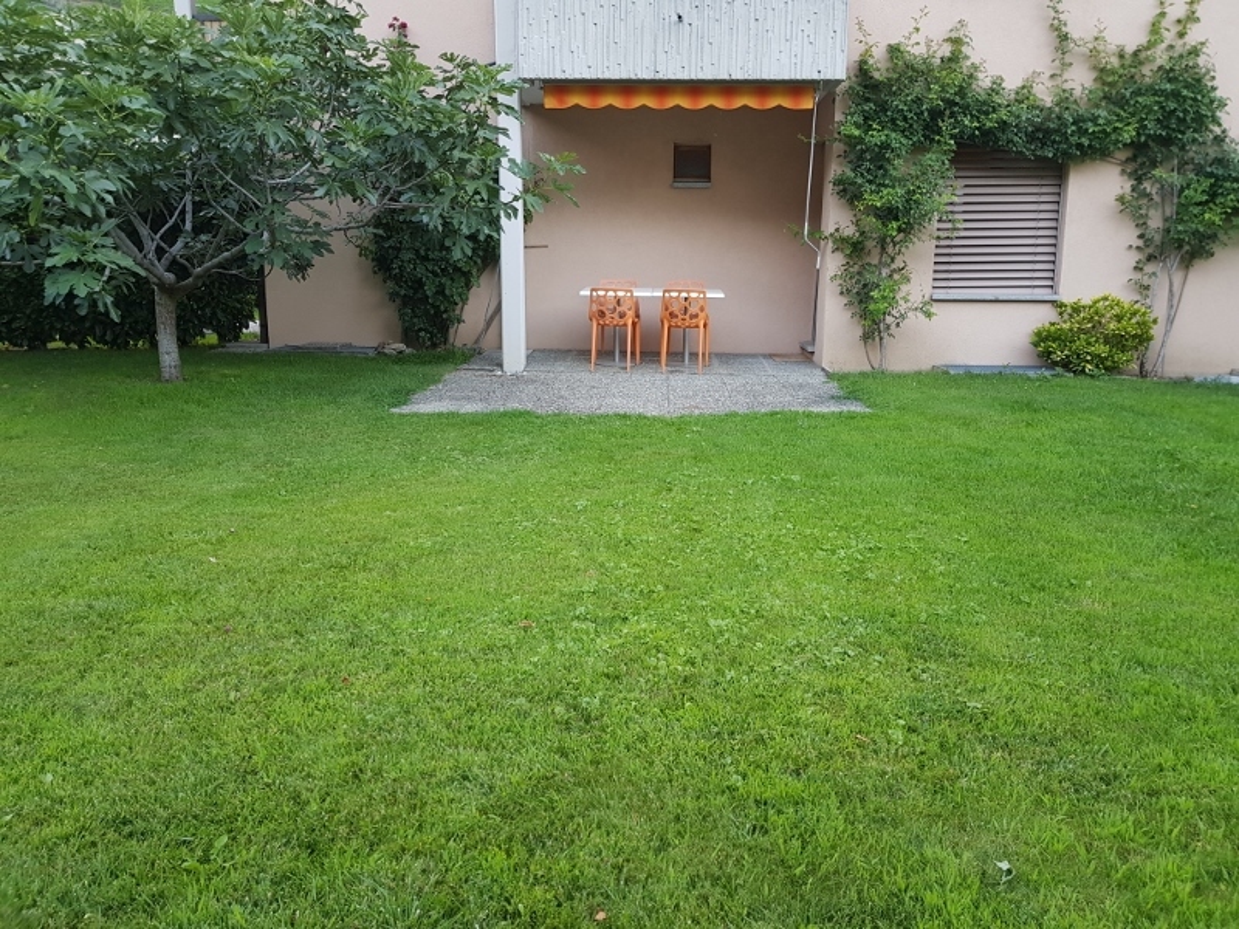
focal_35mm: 26
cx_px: 620
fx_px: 931
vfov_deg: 53.1
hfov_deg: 67.3
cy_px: 464
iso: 64
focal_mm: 4.2
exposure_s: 1/50
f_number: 1.7
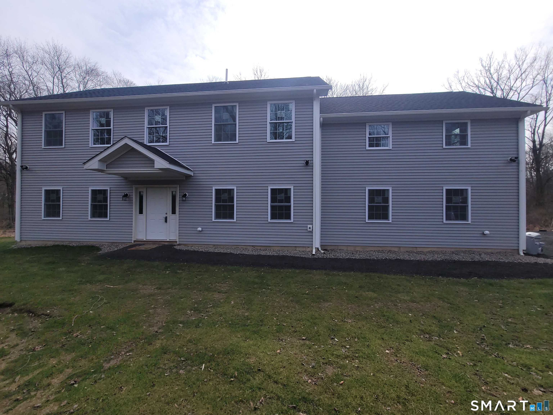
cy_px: 208
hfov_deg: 106.2
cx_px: 276
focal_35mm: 13
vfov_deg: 89.9
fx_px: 208
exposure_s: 1/2005
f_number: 2.2
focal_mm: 2.2
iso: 64
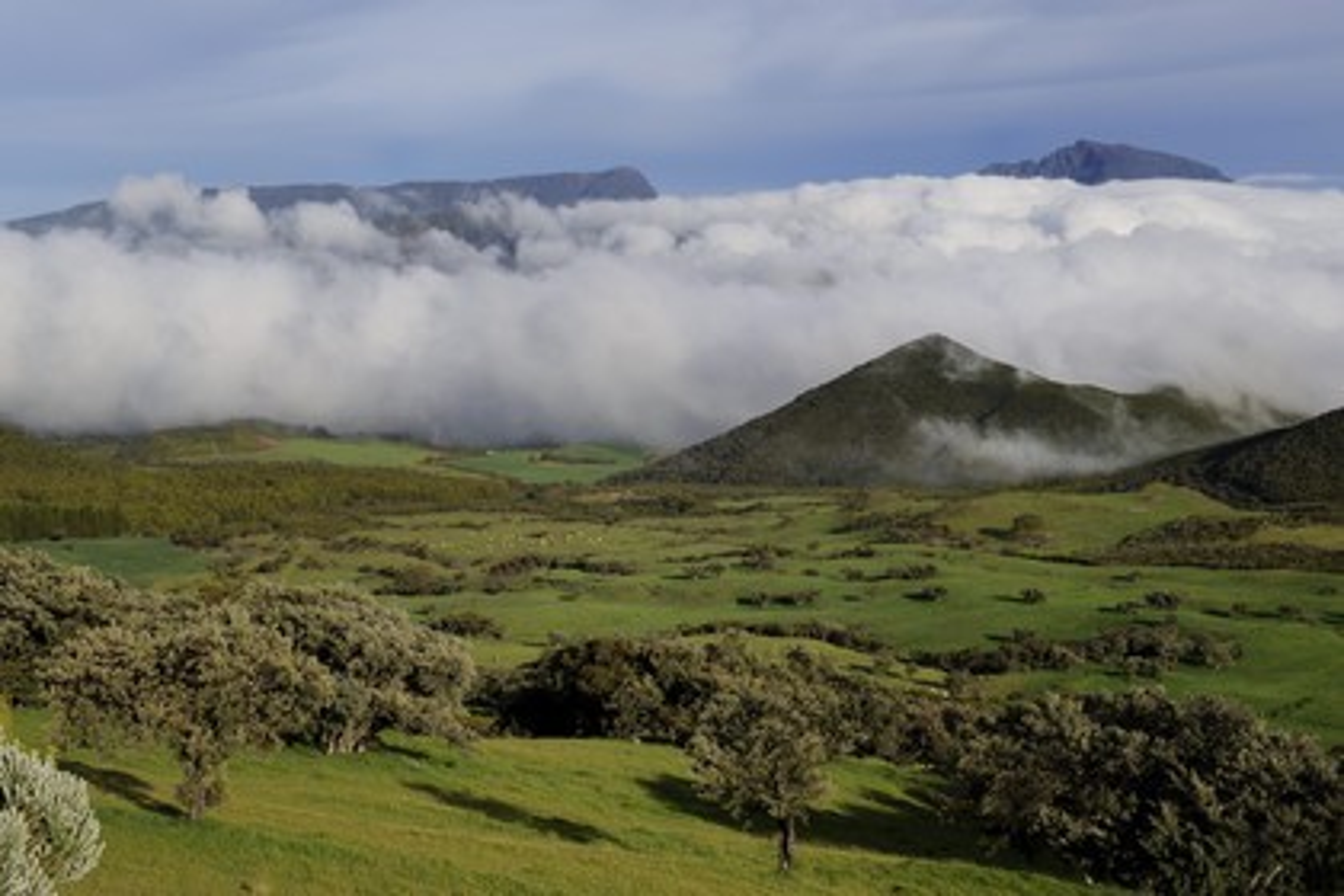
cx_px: 672
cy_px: 448
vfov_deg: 27.0
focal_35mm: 50
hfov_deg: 39.6
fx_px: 1867
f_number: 22
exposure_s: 1/160
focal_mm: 50
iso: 400
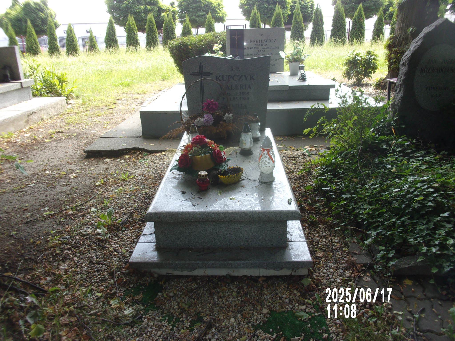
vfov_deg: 49.7
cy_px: 170
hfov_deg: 63.4
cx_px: 228
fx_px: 368
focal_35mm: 28
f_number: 3.9
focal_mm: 5.1
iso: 80
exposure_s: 1/75
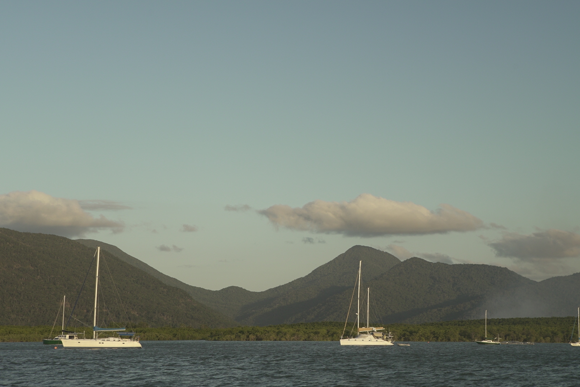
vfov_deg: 19.5
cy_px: 194
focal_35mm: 70
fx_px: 1129
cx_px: 290
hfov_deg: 28.8
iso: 320
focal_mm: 70
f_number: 8
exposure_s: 1/160
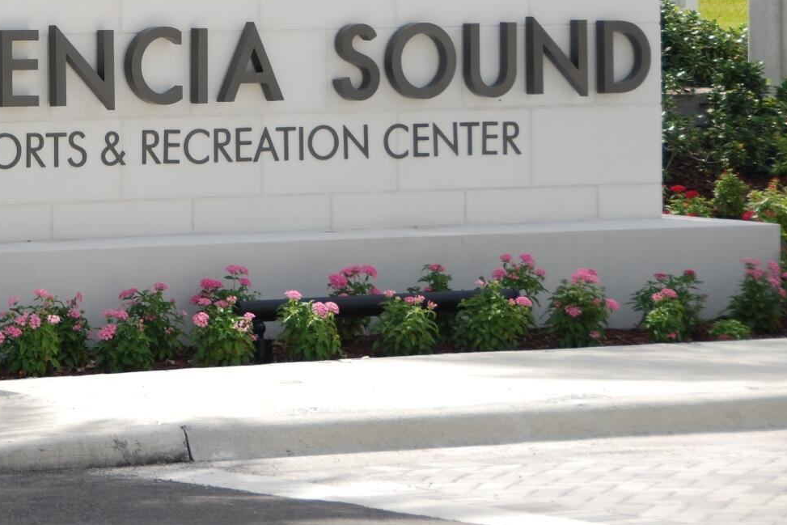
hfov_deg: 8.4
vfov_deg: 5.6
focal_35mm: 245
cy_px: 11
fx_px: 5356
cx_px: 73
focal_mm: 82
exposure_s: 1/500
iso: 160
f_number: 5.6
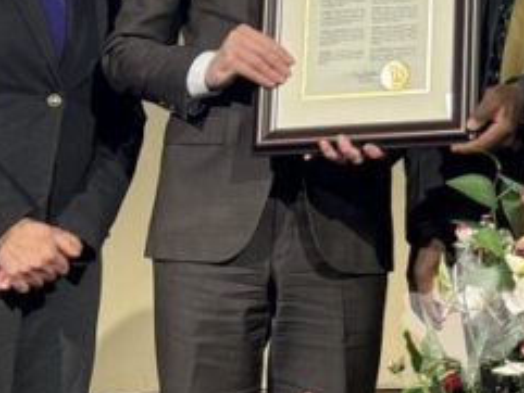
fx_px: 2120
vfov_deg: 10.6
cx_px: 578
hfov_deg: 13.8
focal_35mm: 140
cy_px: 65
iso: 80
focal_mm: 5.96
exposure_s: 1/60
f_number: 1.6
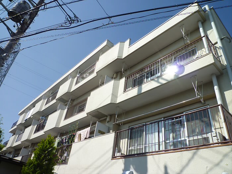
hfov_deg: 69.4
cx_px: 116
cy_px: 87
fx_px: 168
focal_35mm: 25
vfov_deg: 54.9
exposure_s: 1/800
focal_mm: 4.4
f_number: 4
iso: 80
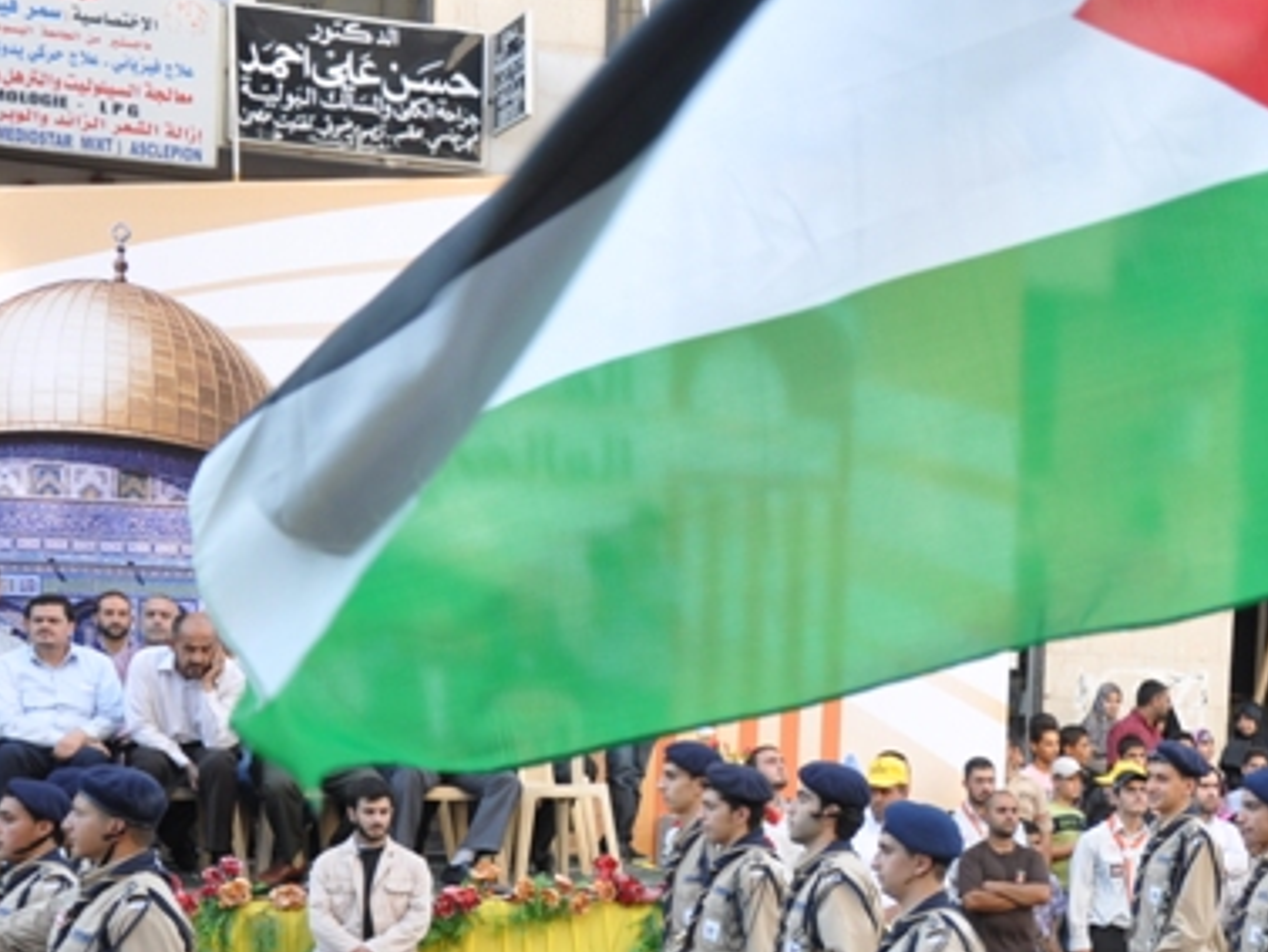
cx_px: 1194
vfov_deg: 14.1
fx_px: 3811
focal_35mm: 104
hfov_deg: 18.5
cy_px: 859
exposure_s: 1/125
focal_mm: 34
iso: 320
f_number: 5.6
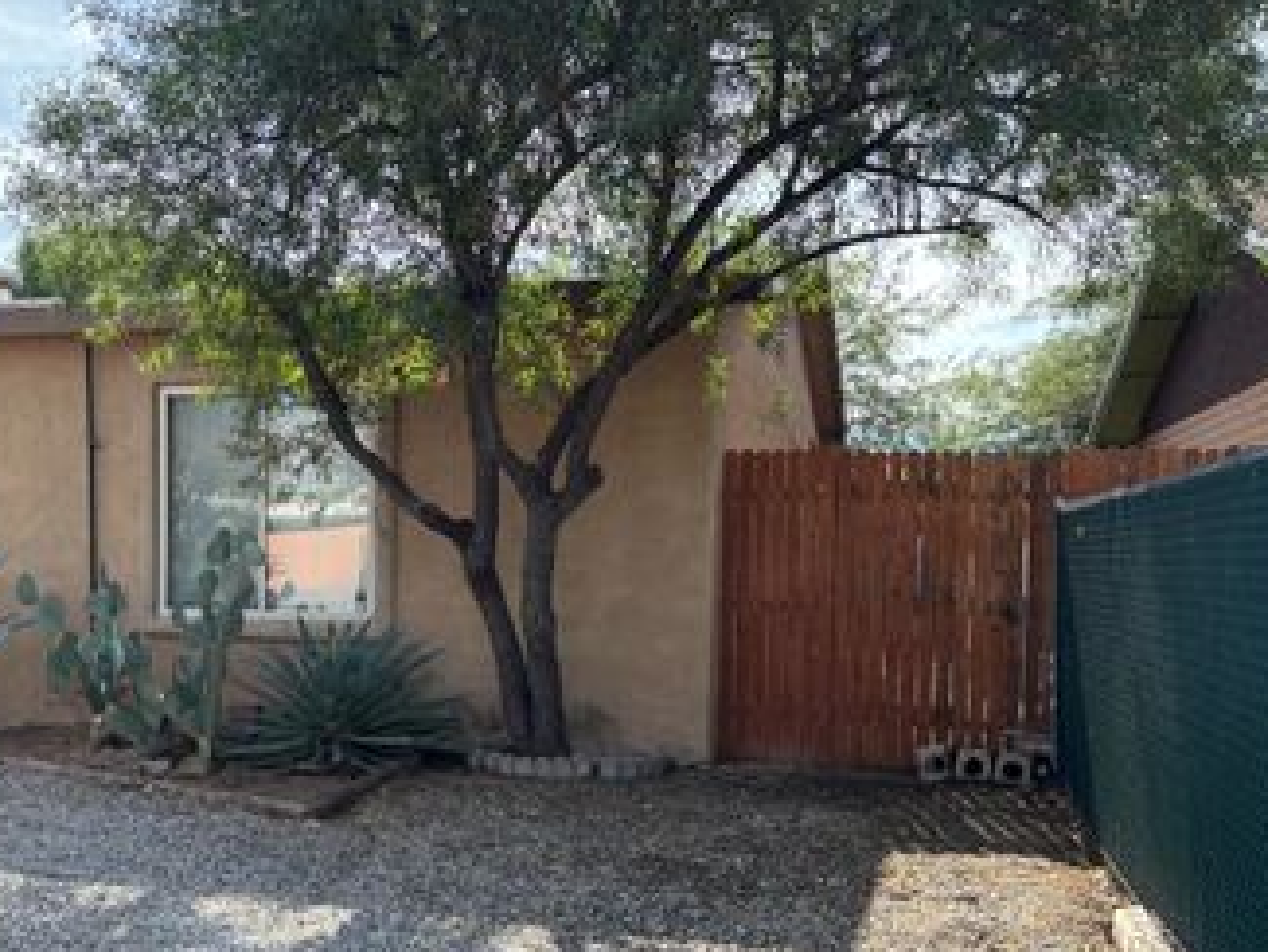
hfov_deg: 45.6
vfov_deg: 35.8
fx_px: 1466
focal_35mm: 40
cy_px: 583
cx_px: 359
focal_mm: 5.96
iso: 50
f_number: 1.6
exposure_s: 1/1205
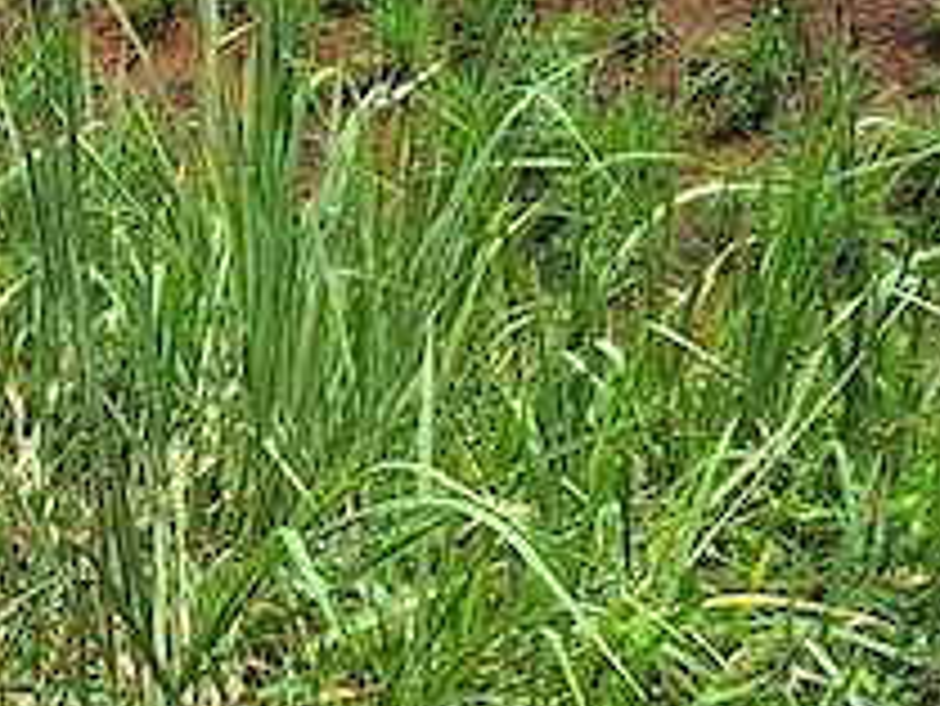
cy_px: -913
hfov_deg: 13.1
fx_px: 3831
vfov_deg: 9.5
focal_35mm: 141
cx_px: -544
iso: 40
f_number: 1.8
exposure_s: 1/4310
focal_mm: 5.54
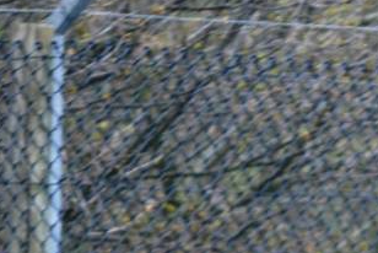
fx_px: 9837
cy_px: 476
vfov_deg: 1.5
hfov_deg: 2.2
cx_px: 837
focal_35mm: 936
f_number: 4.2
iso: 200
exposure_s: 1/200
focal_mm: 120
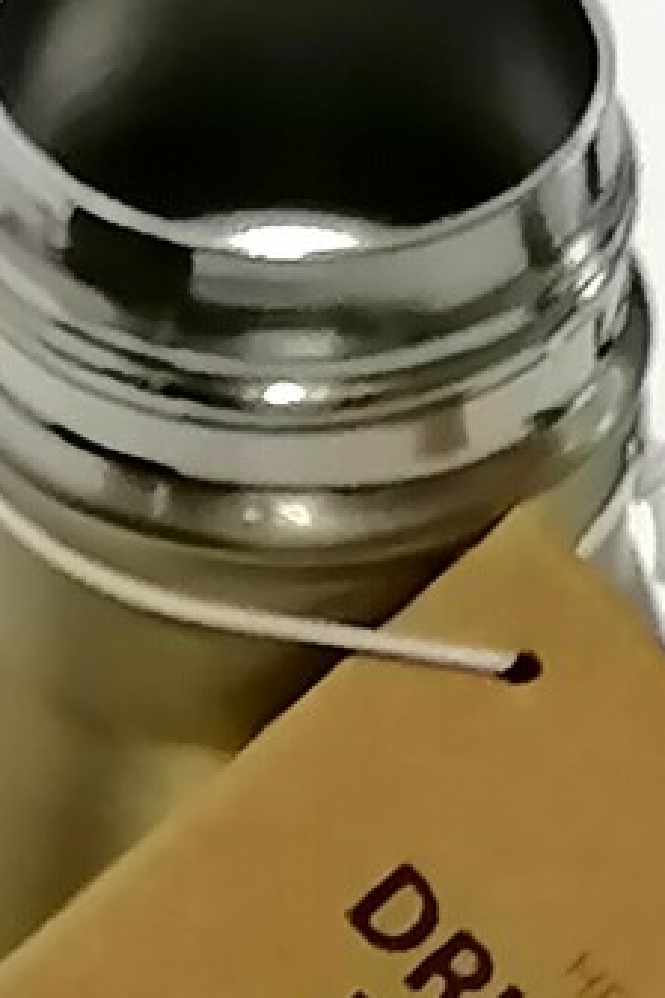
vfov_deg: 5.6
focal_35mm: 365
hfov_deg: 3.8
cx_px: 154
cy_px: 1646
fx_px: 10113
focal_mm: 4.75
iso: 125
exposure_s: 1/50
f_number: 1.8
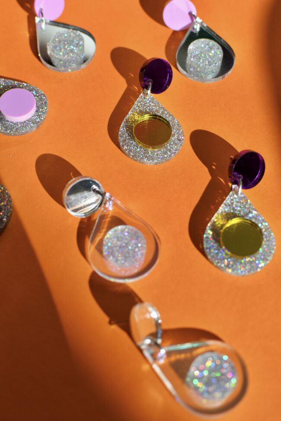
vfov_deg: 38.2
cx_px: 140
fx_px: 609
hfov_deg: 26.0
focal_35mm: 52
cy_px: 210
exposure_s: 1/1250
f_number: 5.6
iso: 320
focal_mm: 35
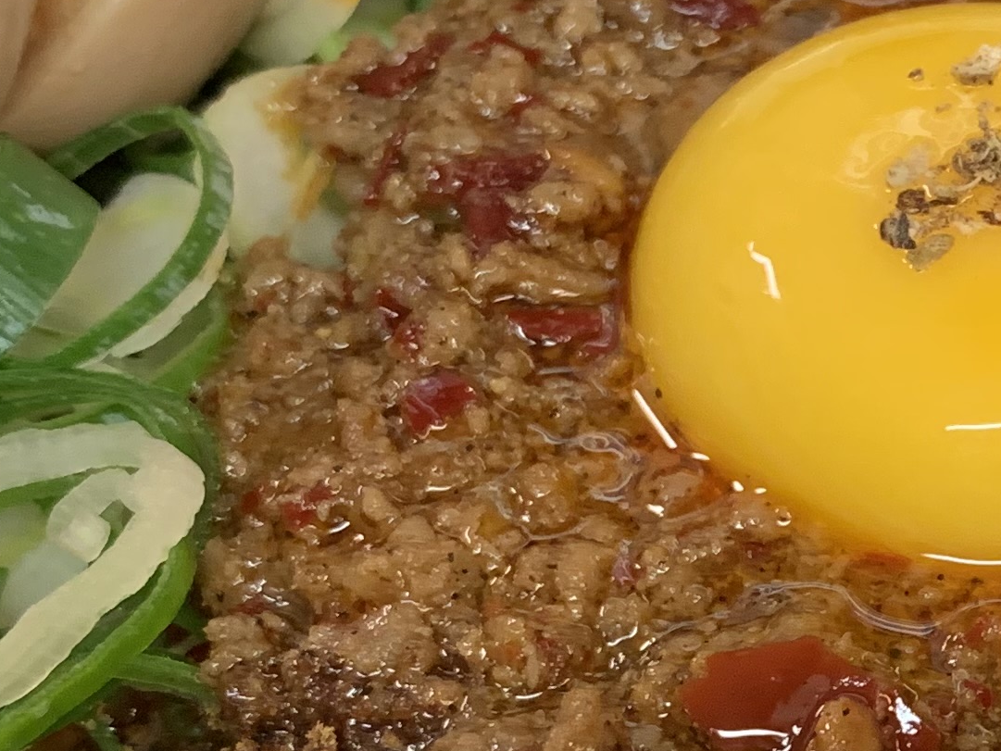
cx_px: 1068
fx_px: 2805
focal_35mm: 97
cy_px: 528
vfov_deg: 15.2
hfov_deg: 19.5
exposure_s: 1/60
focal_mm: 4.25
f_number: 1.8
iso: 200
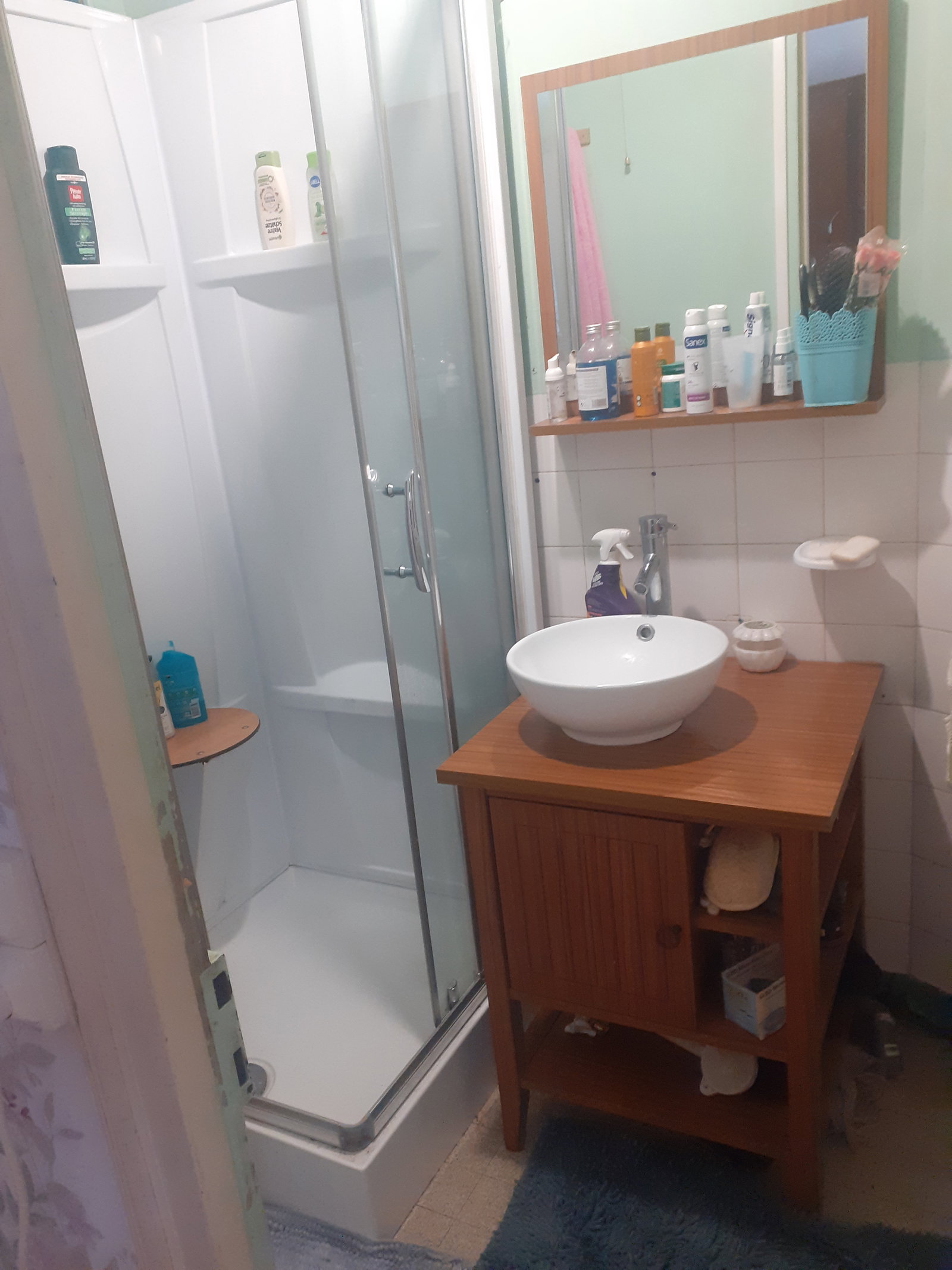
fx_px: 990
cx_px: 476
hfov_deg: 51.4
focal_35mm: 27
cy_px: 635
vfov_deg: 65.3
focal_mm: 3.6
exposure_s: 1/50
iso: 250
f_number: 1.9
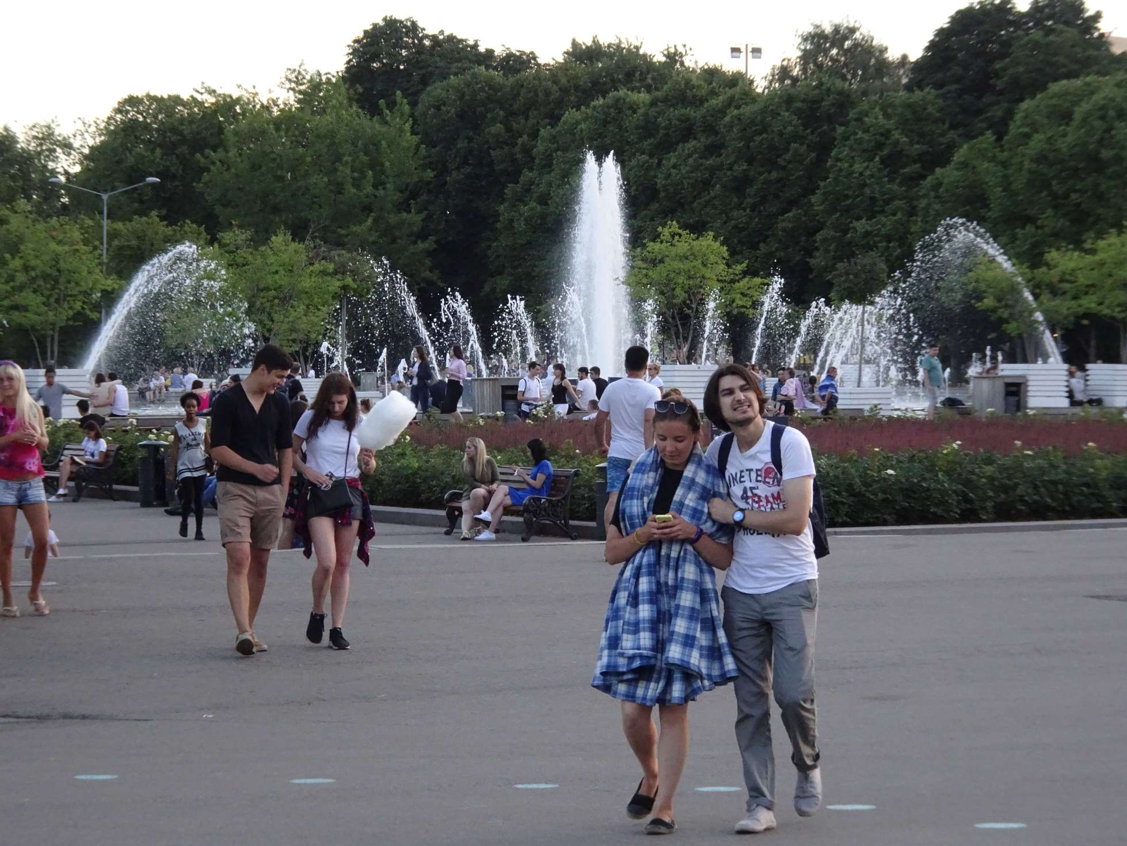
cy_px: 423
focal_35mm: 115
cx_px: 564
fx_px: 3745
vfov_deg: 12.9
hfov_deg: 17.1
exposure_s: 1/125
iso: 800
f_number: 5.6
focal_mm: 19.68
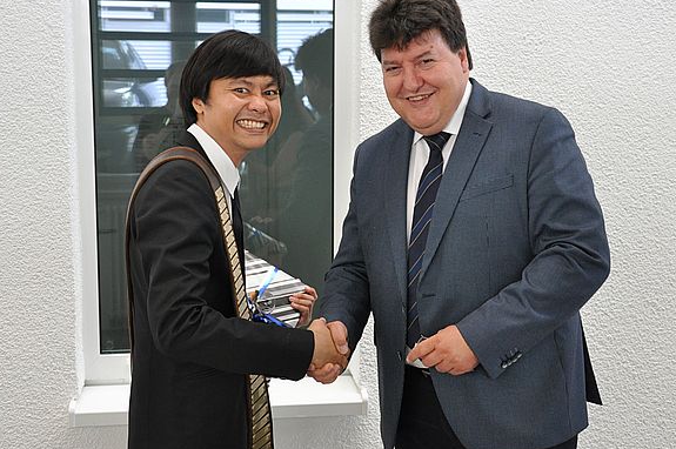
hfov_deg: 36.2
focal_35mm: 55
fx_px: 1032
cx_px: 376
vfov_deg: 24.6
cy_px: 229
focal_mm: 28
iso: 1000
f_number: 4
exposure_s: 1/25
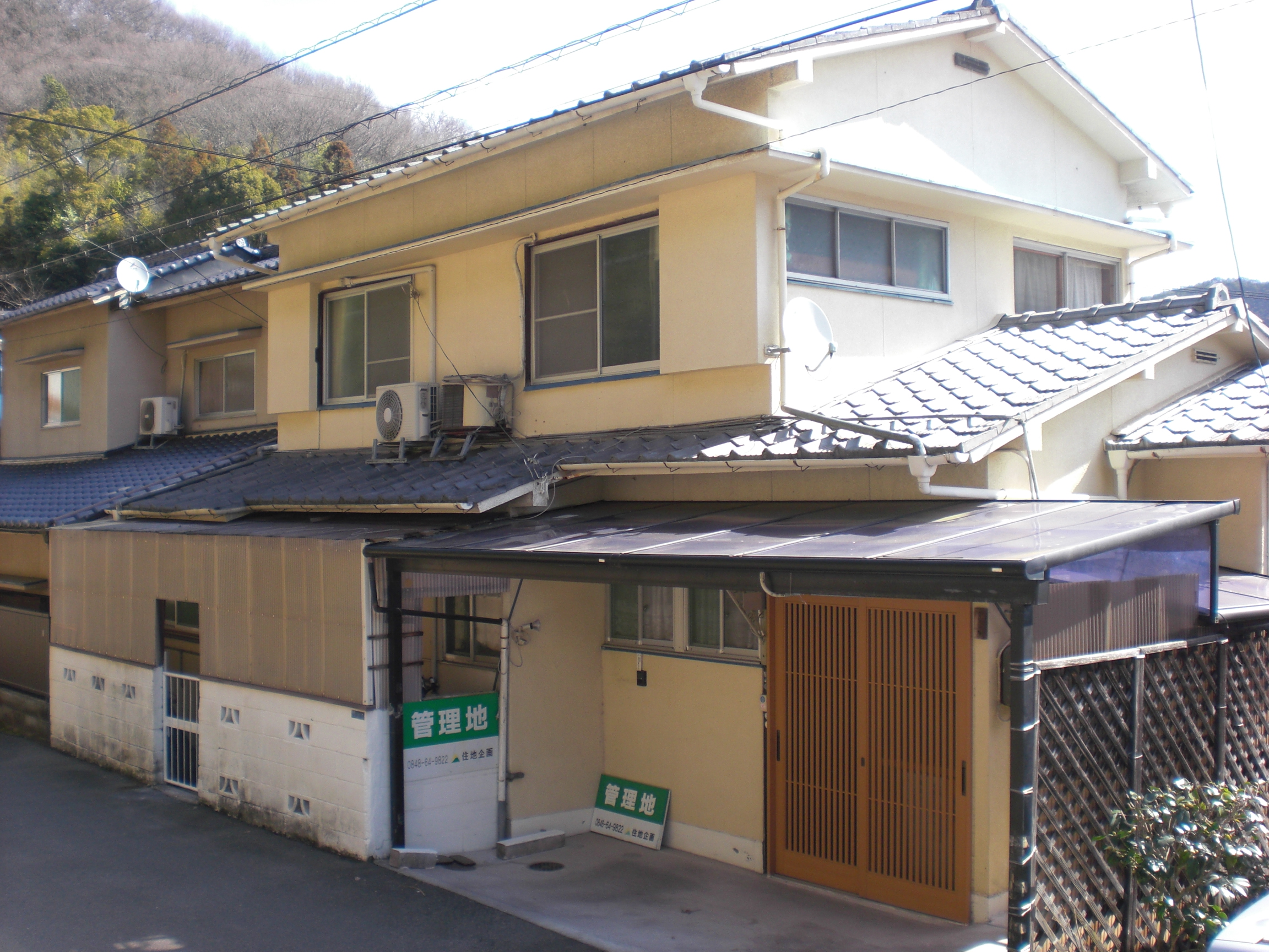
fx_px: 1393
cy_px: 476
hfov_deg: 49.0
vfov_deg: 37.7
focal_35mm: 38
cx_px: 634
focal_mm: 6.3
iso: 64
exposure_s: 1/250
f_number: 3.1
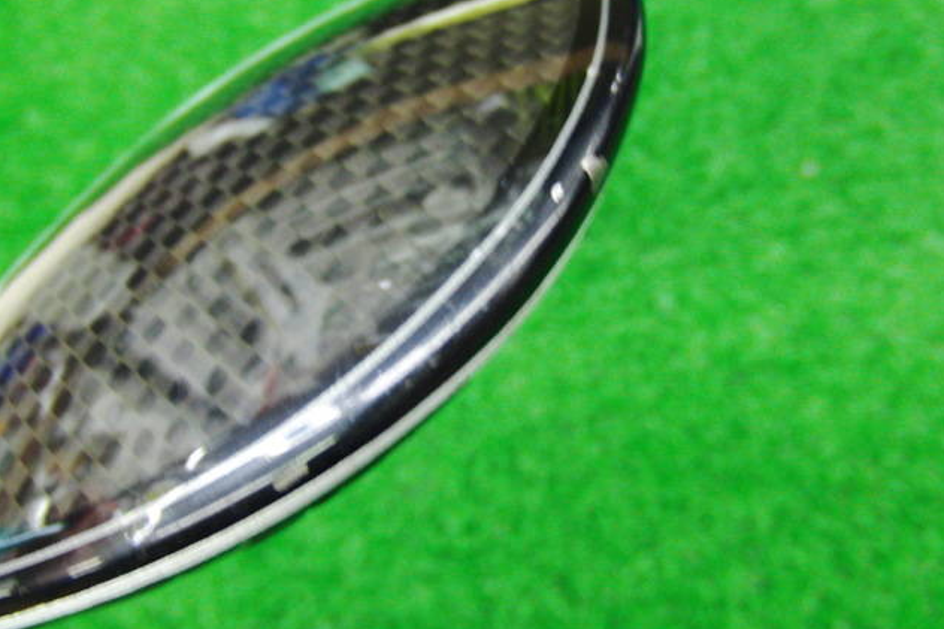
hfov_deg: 49.6
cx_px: 475
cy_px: 276
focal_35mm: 39
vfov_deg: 34.1
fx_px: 1022
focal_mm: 6.42
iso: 400
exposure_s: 1/15
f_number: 3.6
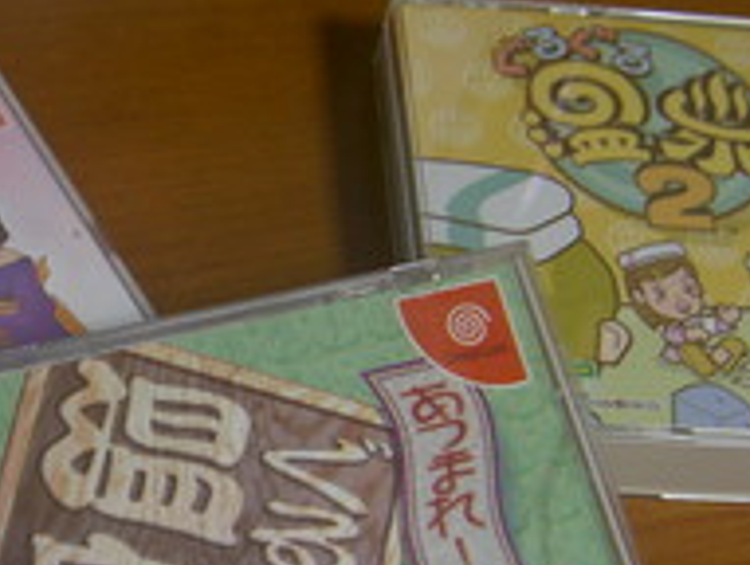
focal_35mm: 80
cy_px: 471
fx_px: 1737
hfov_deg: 24.2
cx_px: 216
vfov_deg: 18.3
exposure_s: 1/8
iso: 50
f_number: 2.8
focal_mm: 5.6
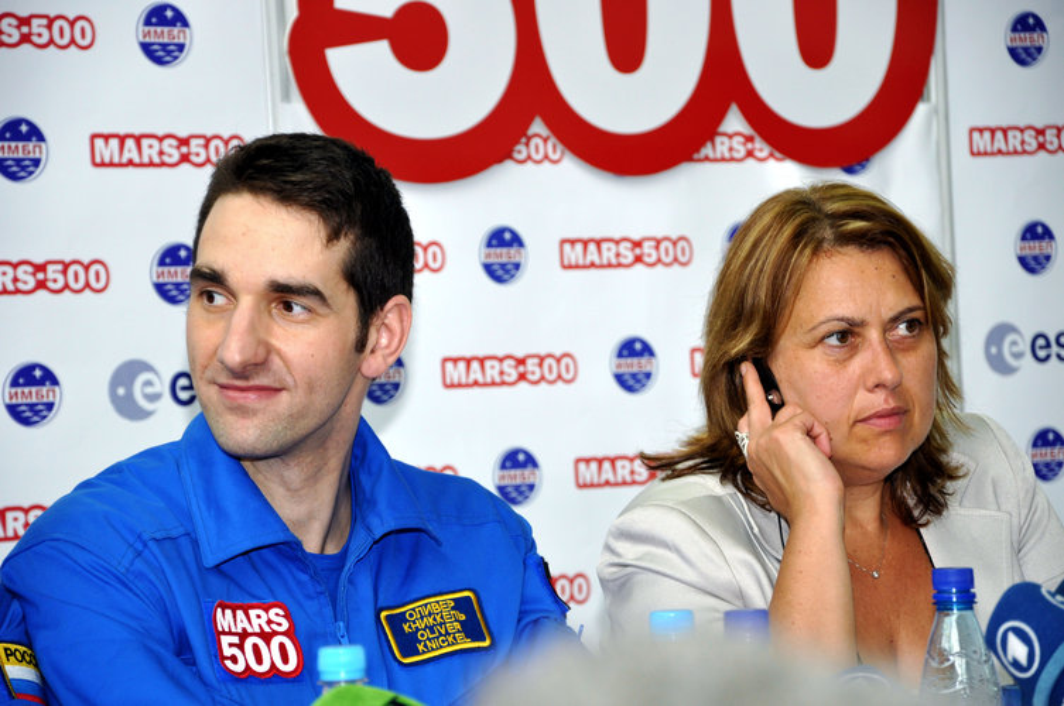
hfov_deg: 13.1
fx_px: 4649
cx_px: 532
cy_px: 353
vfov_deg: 8.7
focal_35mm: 158
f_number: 5.6
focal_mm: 105
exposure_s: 1/80
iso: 400
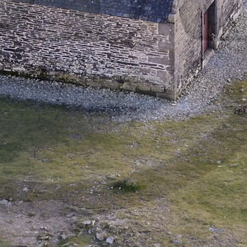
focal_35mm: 645
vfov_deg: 2.7
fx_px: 5207
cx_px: 53
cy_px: -71
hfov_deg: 2.7
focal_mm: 170
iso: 800
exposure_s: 1/1000
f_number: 5
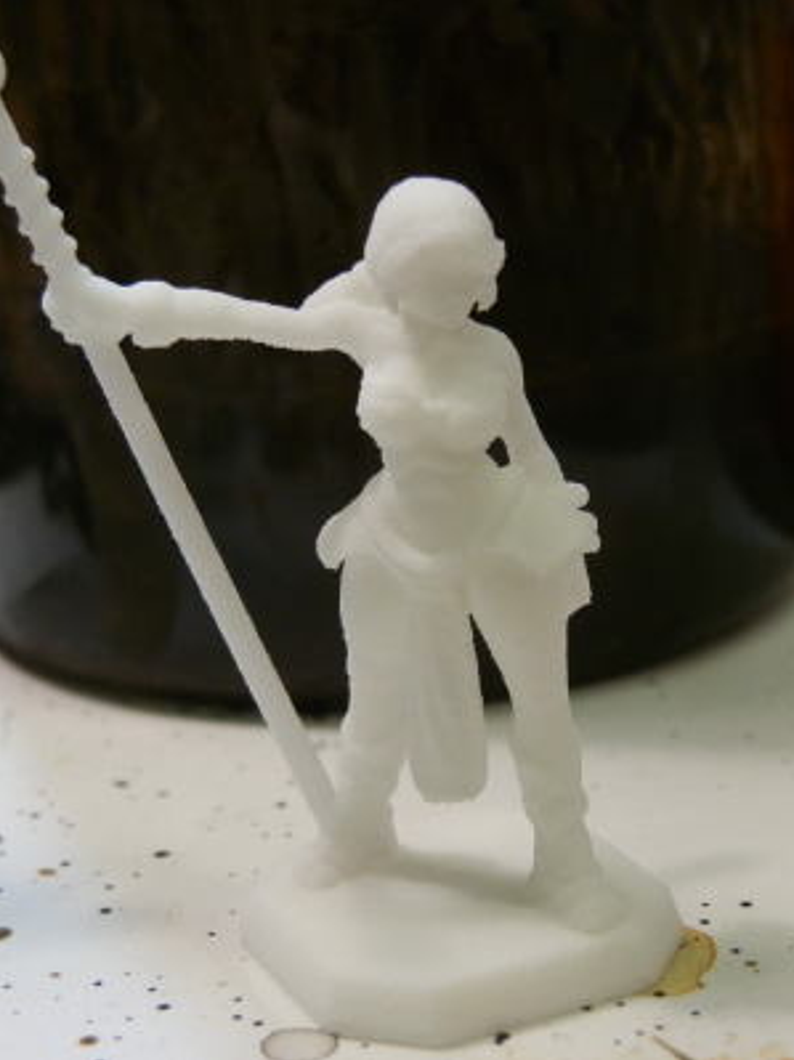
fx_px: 2509
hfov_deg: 18.0
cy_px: 529
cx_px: 451
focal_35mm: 82
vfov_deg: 23.8
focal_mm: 10.99
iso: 200
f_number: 3.7
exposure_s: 1/40
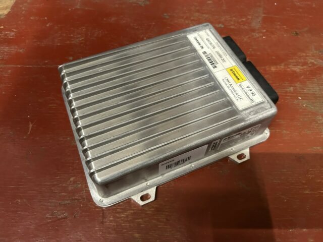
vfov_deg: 53.1
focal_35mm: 26
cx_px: 162
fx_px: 243
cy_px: 121
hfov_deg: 67.3
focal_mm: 5.7
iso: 400
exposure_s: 1/33
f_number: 1.5
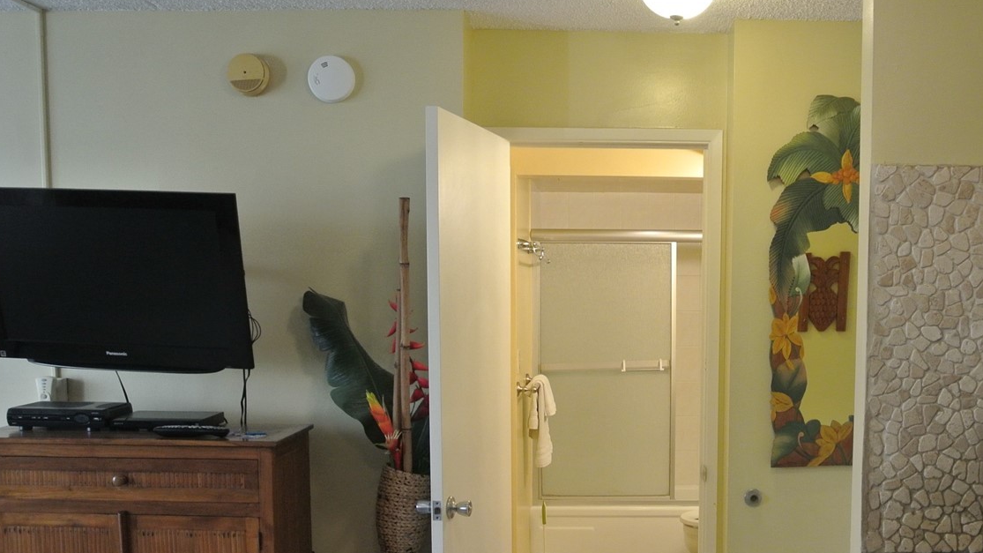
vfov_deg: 27.1
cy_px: 446
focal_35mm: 43
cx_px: 667
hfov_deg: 46.5
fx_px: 1121
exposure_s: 1/60
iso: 450
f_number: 3.5
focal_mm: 10
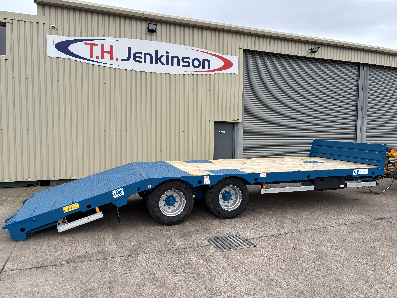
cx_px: 198
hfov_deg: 67.3
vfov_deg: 53.1
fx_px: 298
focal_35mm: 26
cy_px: 149
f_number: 1.6
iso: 50
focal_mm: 5.96
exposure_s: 1/279
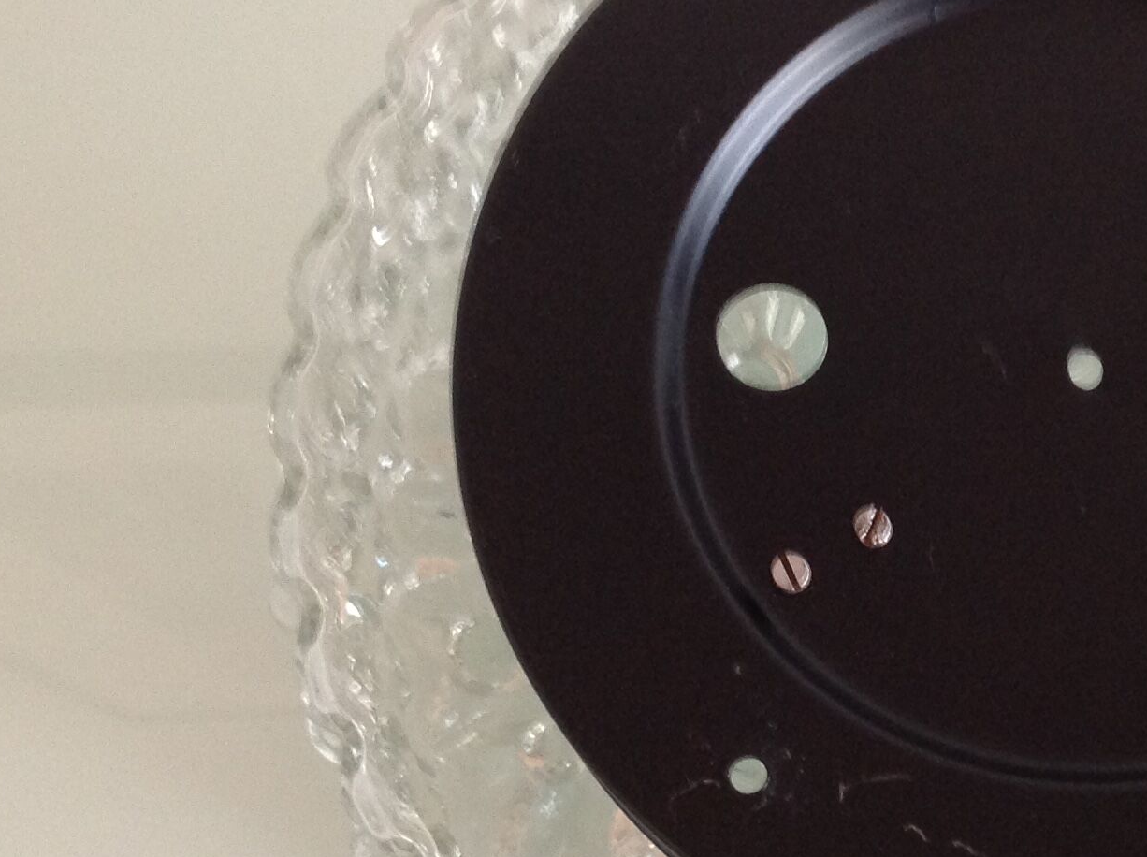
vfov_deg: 19.8
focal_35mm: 74
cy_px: 457
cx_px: 1038
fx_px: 2449
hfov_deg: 25.5
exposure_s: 1/15
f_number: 2.4
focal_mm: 4.28
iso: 125
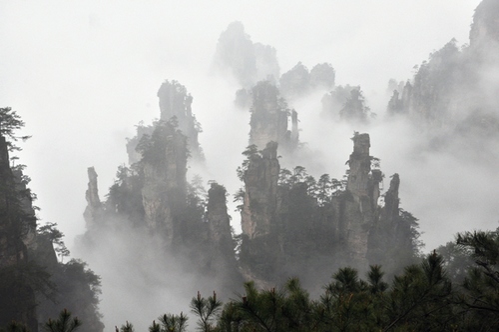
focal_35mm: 52
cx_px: 250
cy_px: 166
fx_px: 727
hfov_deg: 37.9
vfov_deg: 25.7
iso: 400
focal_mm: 35
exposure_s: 1/80
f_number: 13
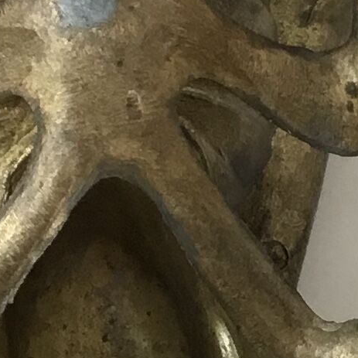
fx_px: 2258
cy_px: 91
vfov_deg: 9.1
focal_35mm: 193
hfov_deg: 9.1
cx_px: 212
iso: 25
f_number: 2.4
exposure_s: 1/33
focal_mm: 3.3
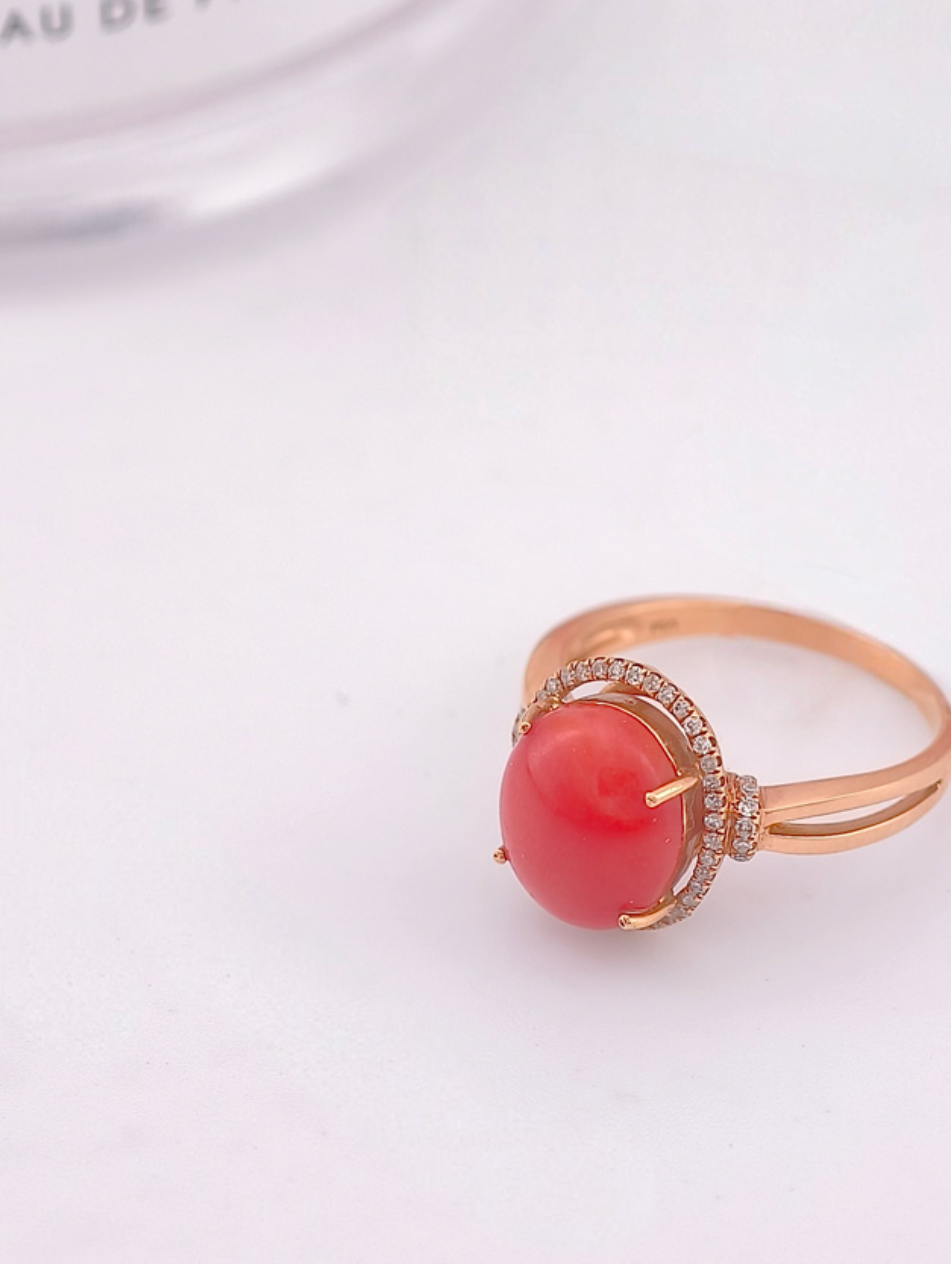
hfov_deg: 8.3
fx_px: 6578
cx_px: 416
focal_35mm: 180
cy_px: 502
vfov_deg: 11.0
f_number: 2.67
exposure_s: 1/200
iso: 125
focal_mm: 22.48
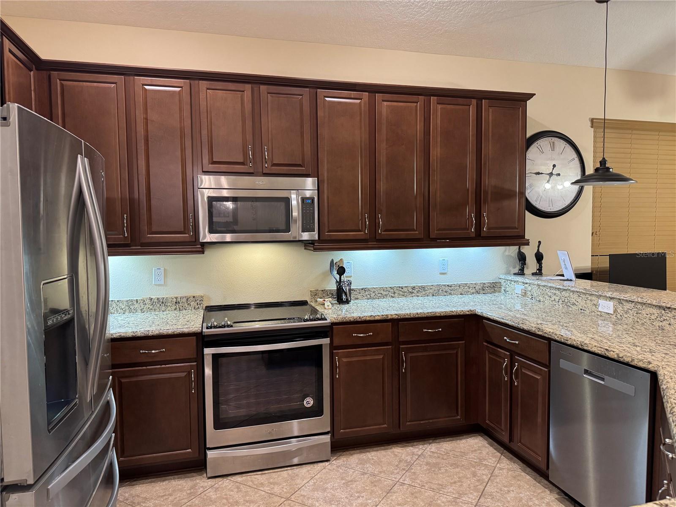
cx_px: 338
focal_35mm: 24
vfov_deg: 56.8
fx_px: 469
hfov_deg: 71.6
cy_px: 254
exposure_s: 1/60
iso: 400
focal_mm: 6.76
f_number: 1.78
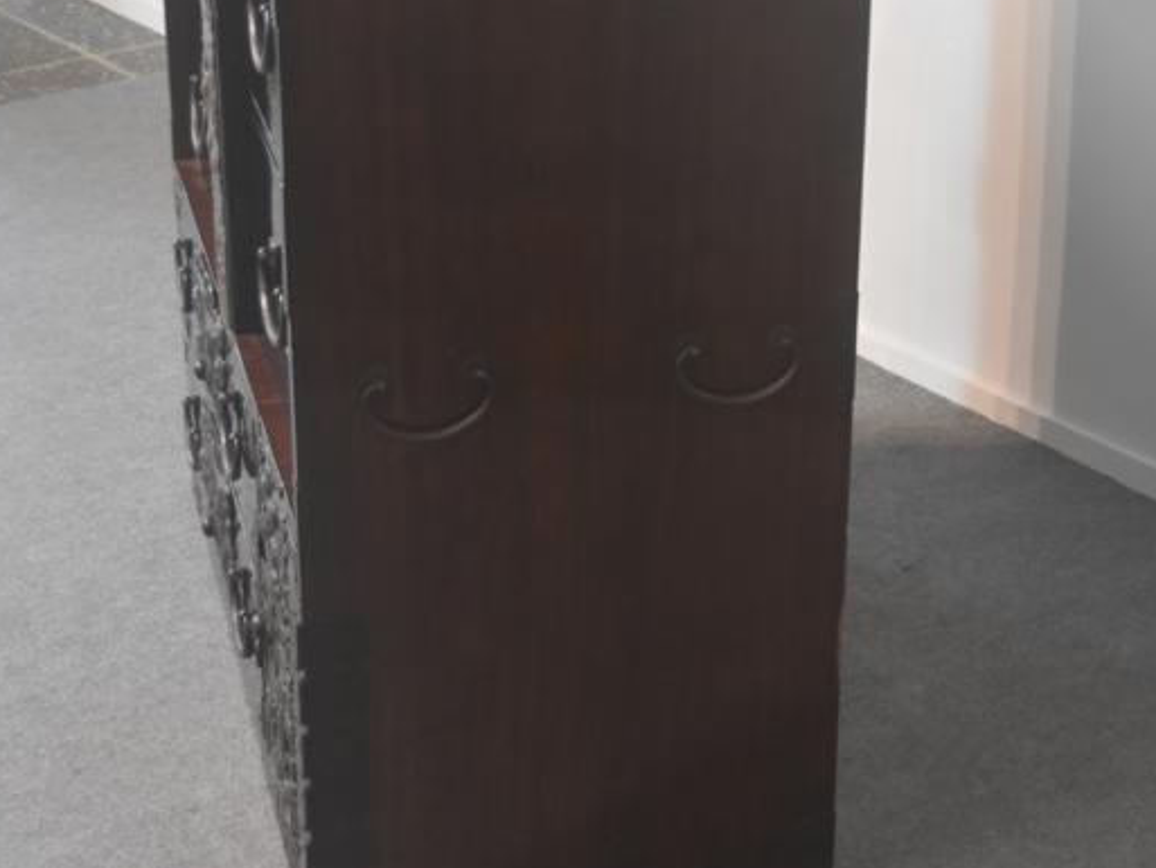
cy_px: 238
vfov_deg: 21.8
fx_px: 2238
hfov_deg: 28.9
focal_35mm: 67
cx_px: 690
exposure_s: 1/60
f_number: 3.8
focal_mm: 22
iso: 1250
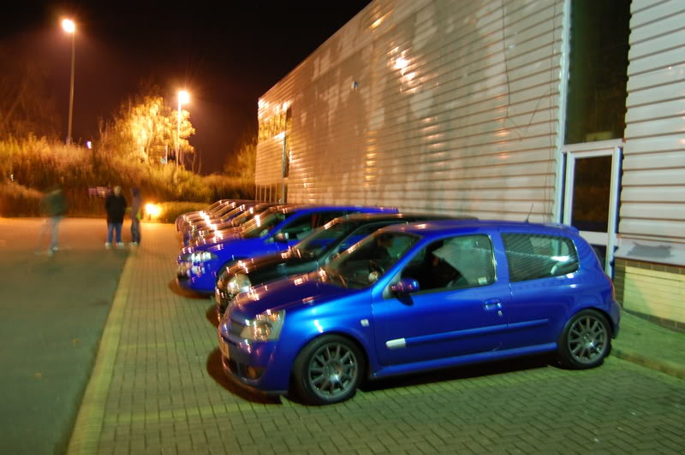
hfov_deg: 55.1
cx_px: 342
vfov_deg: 38.3
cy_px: 228
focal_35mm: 34
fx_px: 656
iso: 800
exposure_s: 1.5
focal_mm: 23
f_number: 3.8
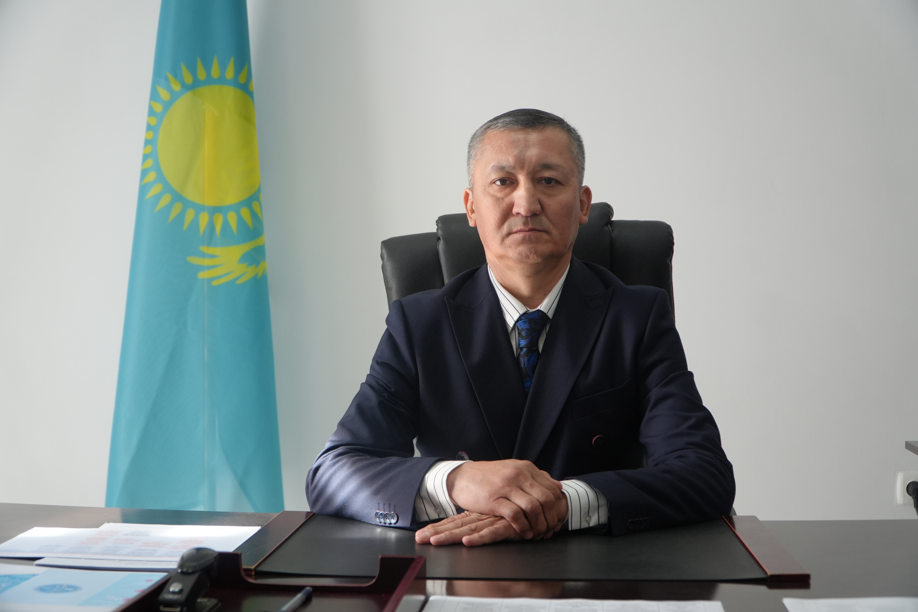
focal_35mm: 48
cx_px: 459
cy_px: 306
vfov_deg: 28.1
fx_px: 1224
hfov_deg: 41.1
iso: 640
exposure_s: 1/160
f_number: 4
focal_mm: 32
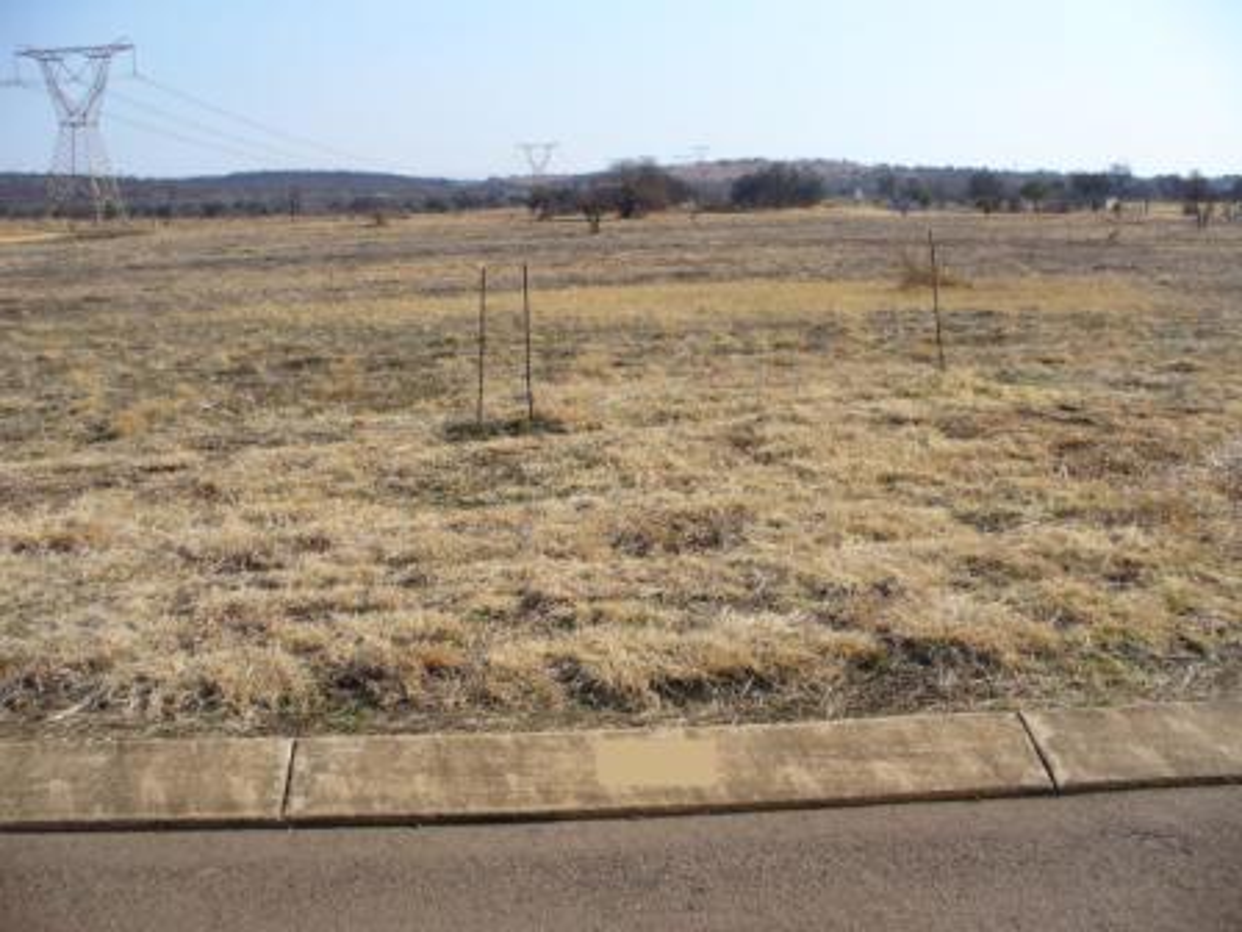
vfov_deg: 38.7
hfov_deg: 50.1
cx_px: 621
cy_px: 466
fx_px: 1328
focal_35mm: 37
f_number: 5.6
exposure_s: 1/250
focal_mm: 6.1
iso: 80
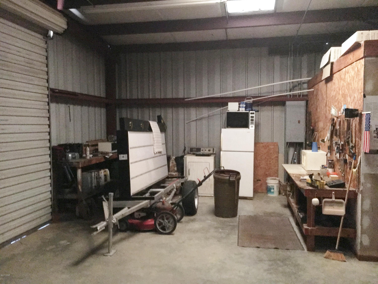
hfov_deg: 61.7
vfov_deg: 48.2
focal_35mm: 29
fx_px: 317
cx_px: 189
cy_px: 142
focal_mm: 4.15
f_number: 2.2
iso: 640
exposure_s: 1/15
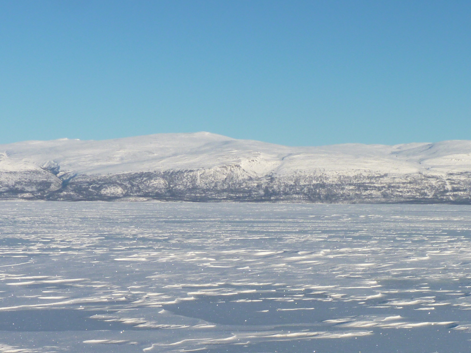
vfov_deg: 17.1
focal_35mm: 84
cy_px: 366
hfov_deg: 23.3
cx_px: 253
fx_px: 1143
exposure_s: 1/500
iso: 80
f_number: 5.6
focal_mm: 7.1
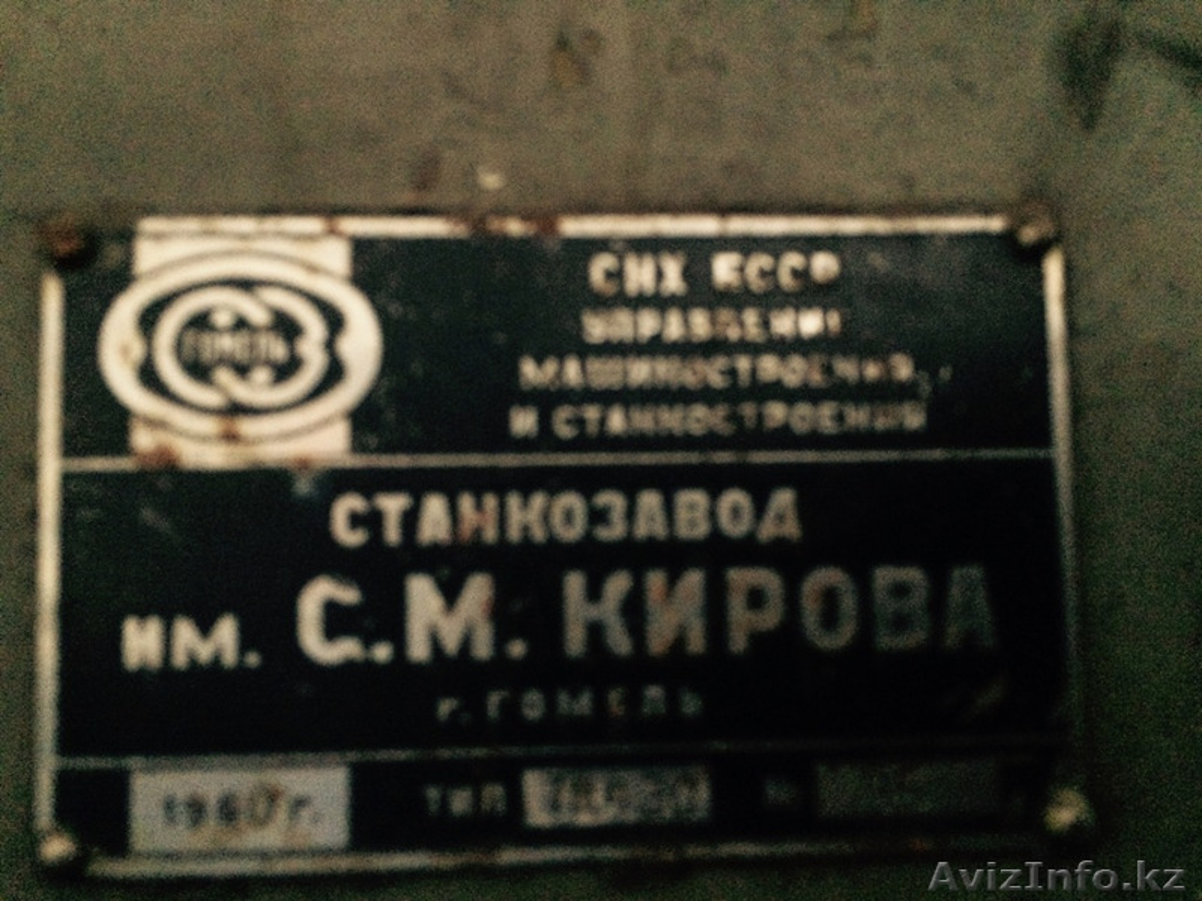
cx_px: 601
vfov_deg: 48.2
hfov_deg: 61.7
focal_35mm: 29
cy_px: 450
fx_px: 1007
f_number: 2.2
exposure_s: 1/15
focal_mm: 4.15
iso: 1000
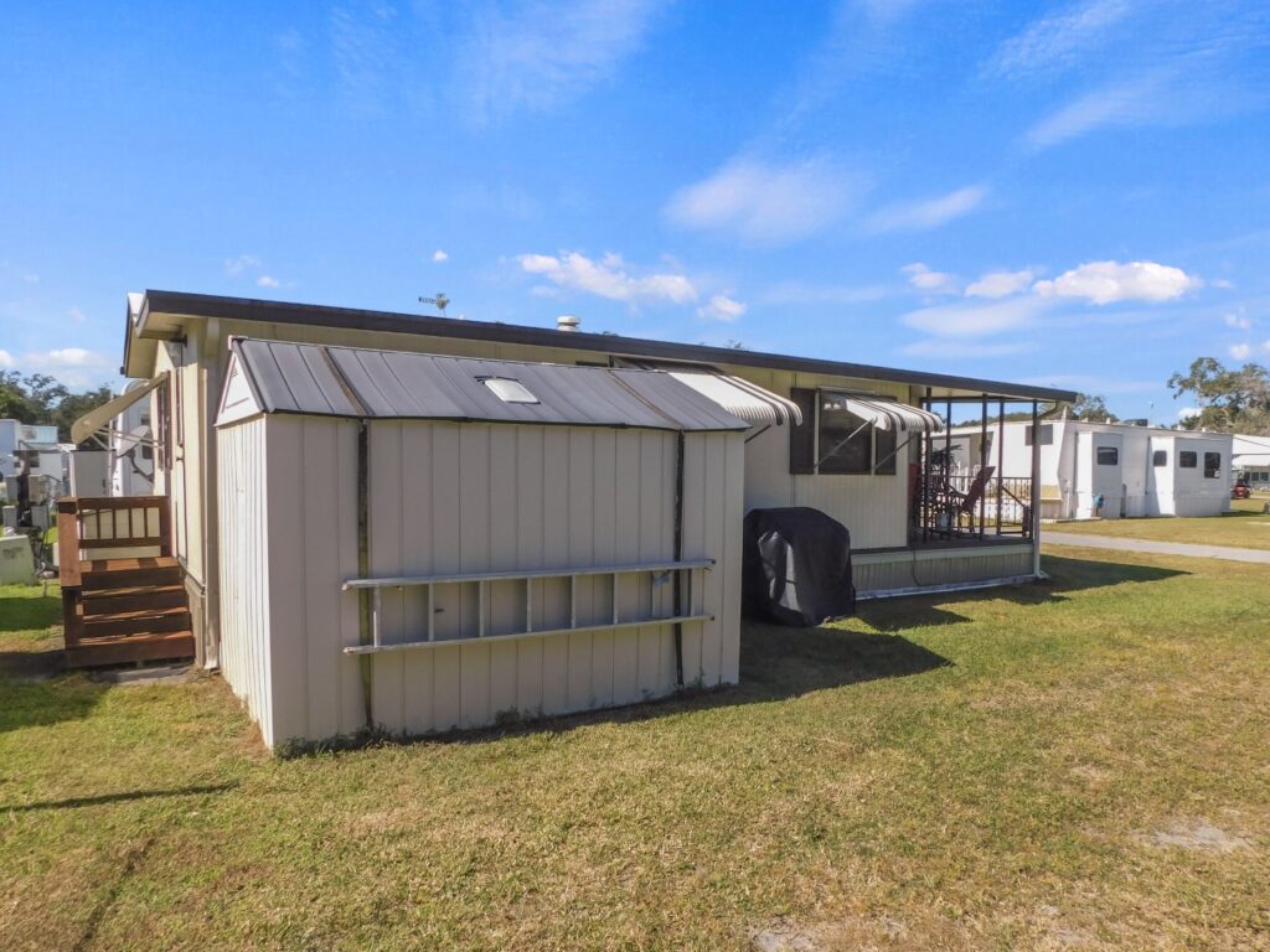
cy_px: 476
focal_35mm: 23
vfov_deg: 58.9
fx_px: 844
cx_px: 635
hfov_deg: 73.9
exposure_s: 1/1250
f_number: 3
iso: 125
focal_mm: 4
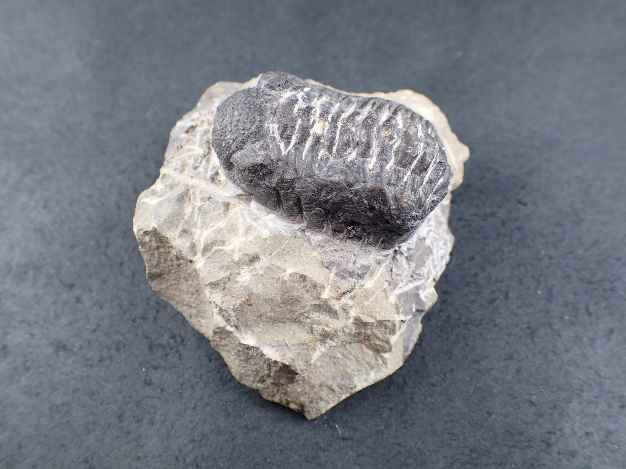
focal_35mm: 31
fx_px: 561
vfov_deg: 45.4
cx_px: 321
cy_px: 228
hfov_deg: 58.3
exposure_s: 1/125
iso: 125
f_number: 2.3
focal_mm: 5.5
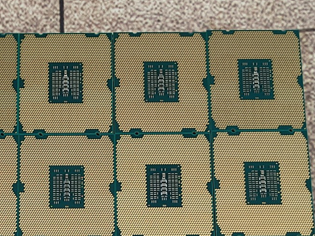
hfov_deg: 18.4
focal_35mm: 106
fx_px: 964
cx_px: 80
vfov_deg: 13.7
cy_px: 249
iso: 50
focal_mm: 4.36
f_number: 1.8
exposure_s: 1/60
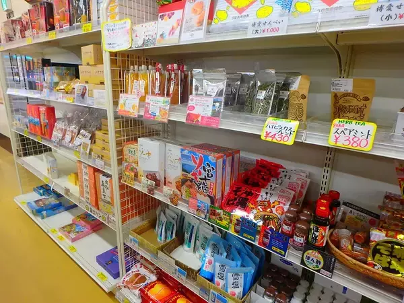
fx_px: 245
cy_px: 152
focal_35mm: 21
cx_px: 202
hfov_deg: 79.0
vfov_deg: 63.4
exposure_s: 1/40
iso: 200
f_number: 3.5
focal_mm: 3.7
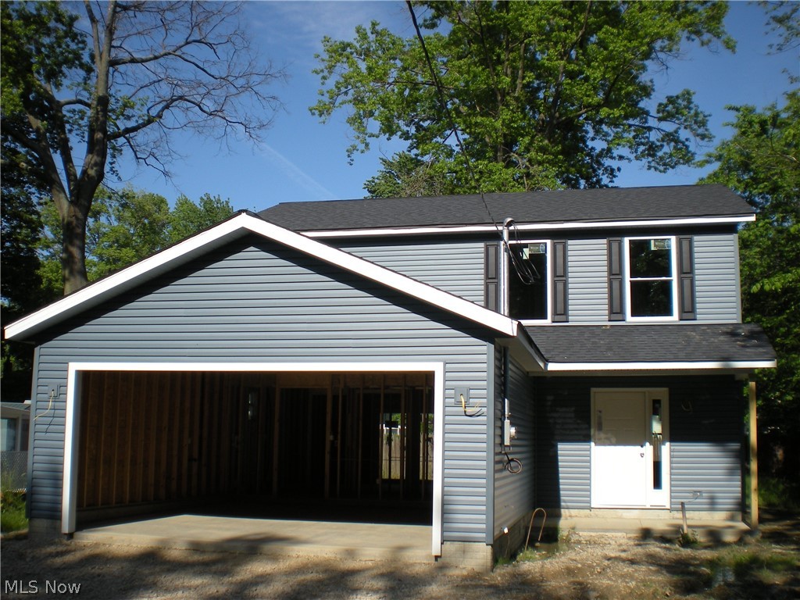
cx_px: 400
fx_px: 878
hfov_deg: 49.0
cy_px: 300
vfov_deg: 37.7
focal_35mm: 38
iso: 64
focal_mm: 6.3
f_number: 4.6
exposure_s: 1/540
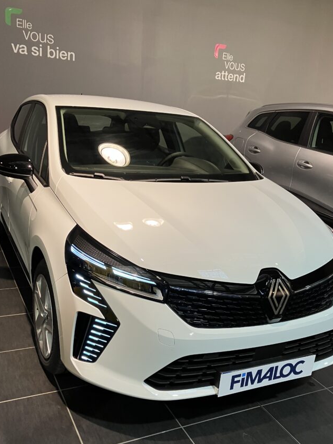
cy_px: 244
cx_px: 163
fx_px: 436
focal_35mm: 34
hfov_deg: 41.8
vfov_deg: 53.9
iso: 50
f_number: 1.8
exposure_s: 1/50
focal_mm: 3.99
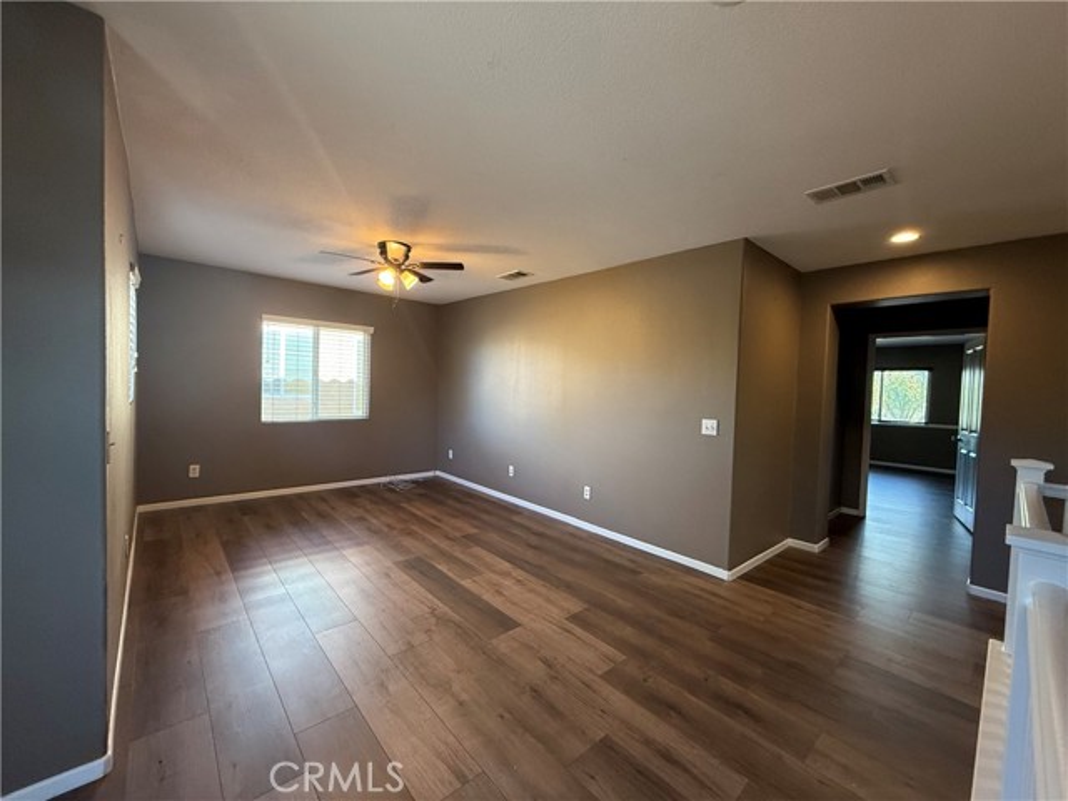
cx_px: 534
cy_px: 400
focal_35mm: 14
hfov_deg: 102.1
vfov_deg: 85.7
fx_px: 432
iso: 400
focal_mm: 2.22
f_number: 2.2
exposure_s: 1/120
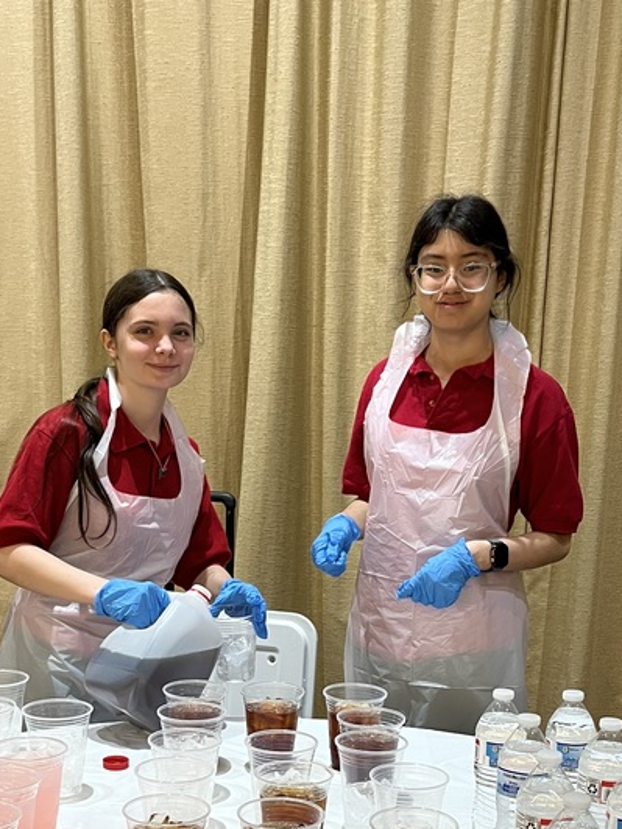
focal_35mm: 50
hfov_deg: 29.1
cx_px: 302
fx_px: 1198
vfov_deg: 36.9
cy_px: 659
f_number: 1.6
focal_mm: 5.1
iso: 80
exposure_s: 1/60
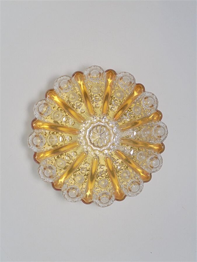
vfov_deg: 43.9
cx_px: 98
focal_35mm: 43
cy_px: 131
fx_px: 326
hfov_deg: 33.6
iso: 100
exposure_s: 1/30
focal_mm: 7.8
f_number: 4.5
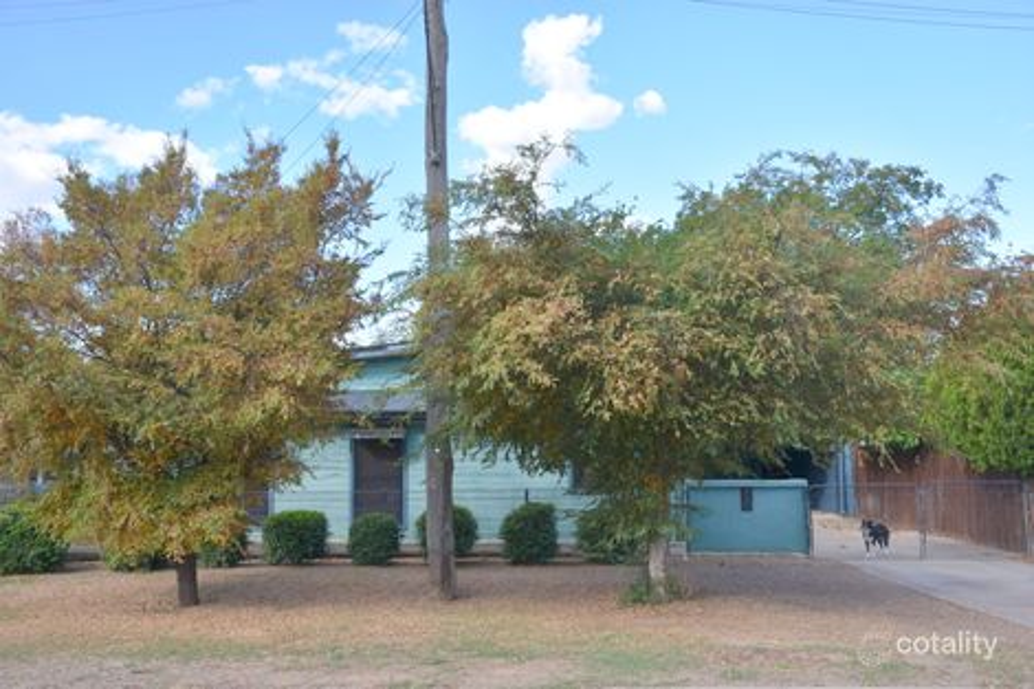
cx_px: 517
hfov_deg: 53.1
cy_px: 344
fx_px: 1034
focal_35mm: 36
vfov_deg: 36.8
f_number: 5.6
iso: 100
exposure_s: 1/250
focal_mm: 24
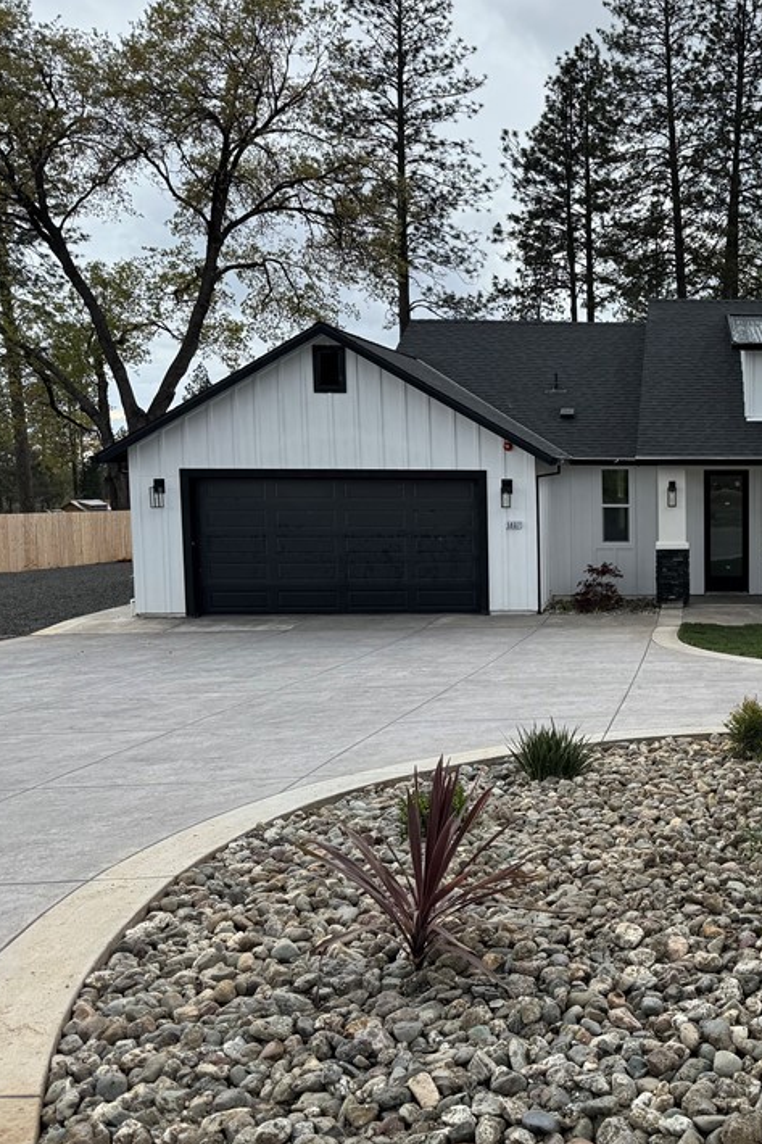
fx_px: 1143
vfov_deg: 53.1
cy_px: 561
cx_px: 756
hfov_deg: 33.8
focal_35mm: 36
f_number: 1.78
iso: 80
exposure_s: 1/1151
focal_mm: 6.86
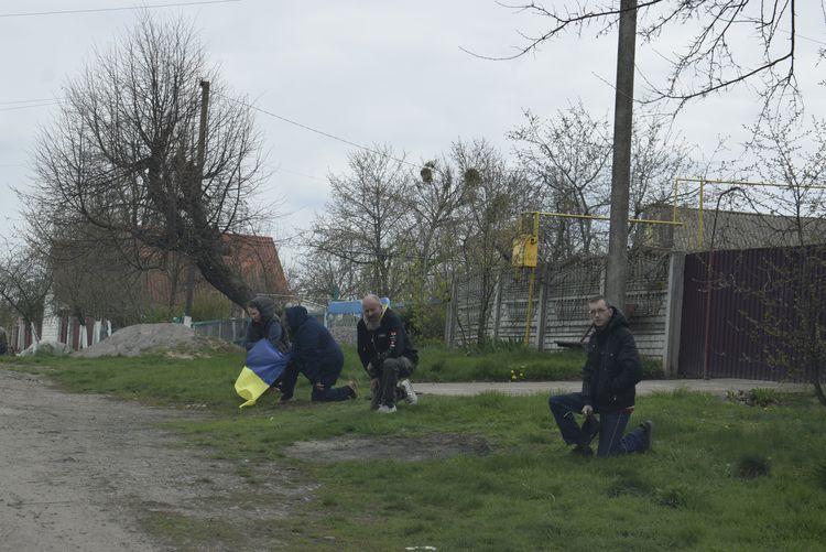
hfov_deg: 24.6
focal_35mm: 82
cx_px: 413
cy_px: 276
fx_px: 1894
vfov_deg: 16.6
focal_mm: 55
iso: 220
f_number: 8
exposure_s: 1/250
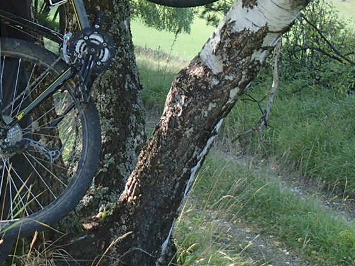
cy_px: -12
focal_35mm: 117
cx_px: 117
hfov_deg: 16.8
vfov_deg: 12.5
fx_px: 1200
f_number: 5
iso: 200
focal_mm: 9.39
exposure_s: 1/80
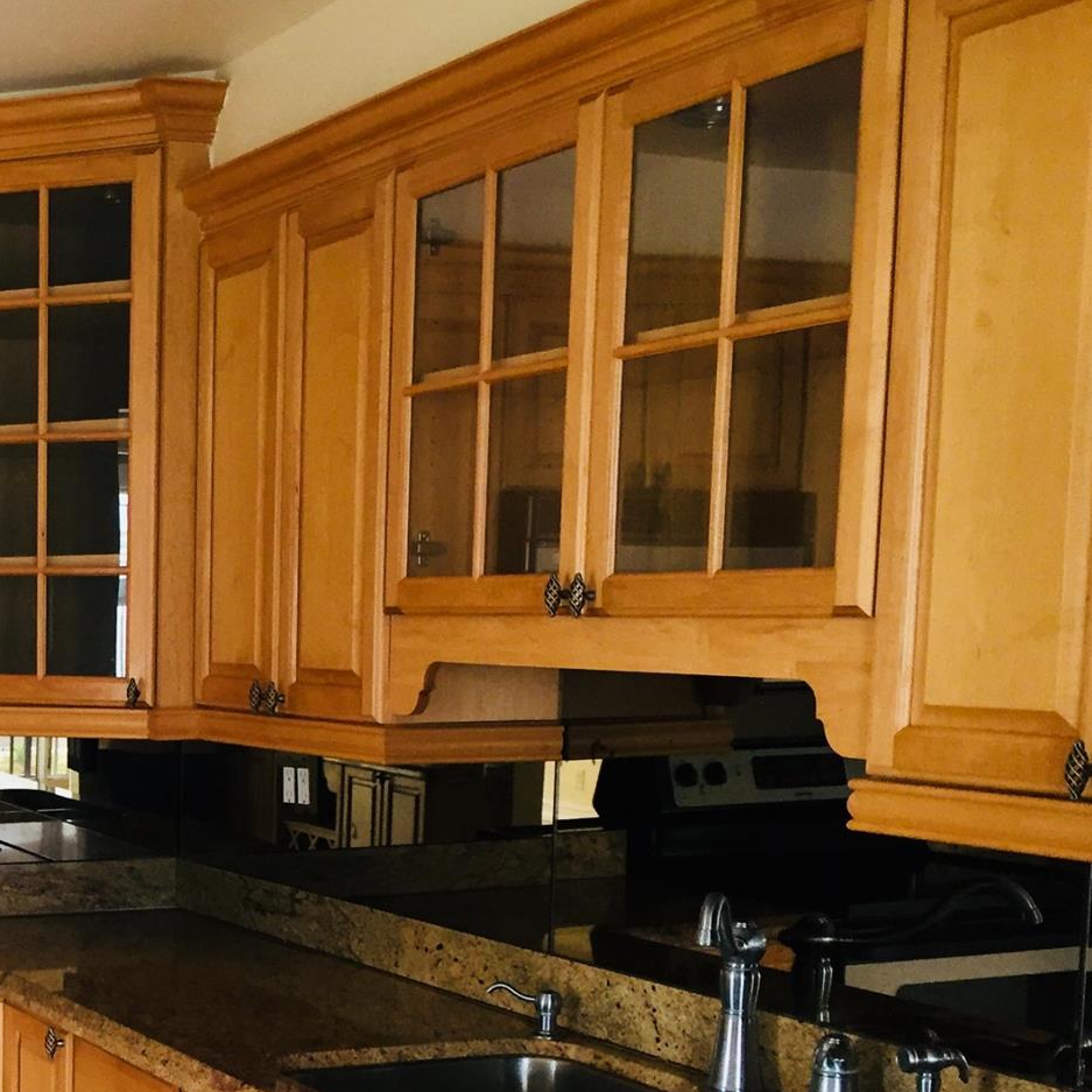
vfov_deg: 29.8
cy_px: 875
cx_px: -17
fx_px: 1999
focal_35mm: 56
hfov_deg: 28.5
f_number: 2.2
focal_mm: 4.15
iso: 100
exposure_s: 1/30
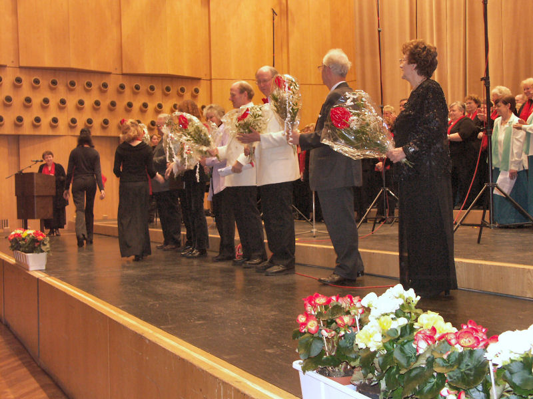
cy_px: 200
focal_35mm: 40
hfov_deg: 46.8
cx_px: 266
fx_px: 616
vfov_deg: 36.0
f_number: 2.8
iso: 200
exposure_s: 1/50
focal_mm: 10.42
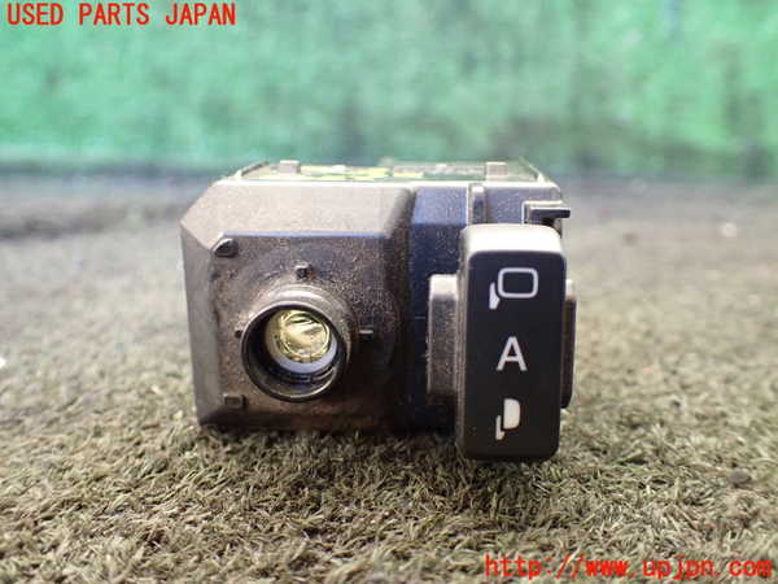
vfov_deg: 46.8
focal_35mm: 30
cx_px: 389
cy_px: 292
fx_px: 674
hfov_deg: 60.0
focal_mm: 5.4
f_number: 2.3
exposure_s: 1/80
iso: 800
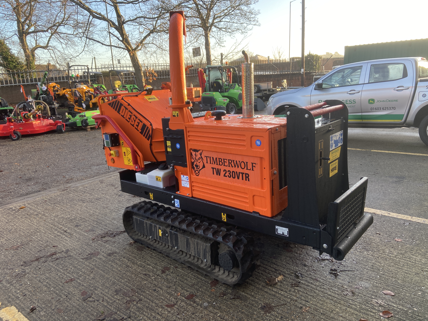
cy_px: 160
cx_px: 214
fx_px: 321
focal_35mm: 26
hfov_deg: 67.3
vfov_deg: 53.1
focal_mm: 4.25
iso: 32
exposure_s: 1/151
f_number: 1.8
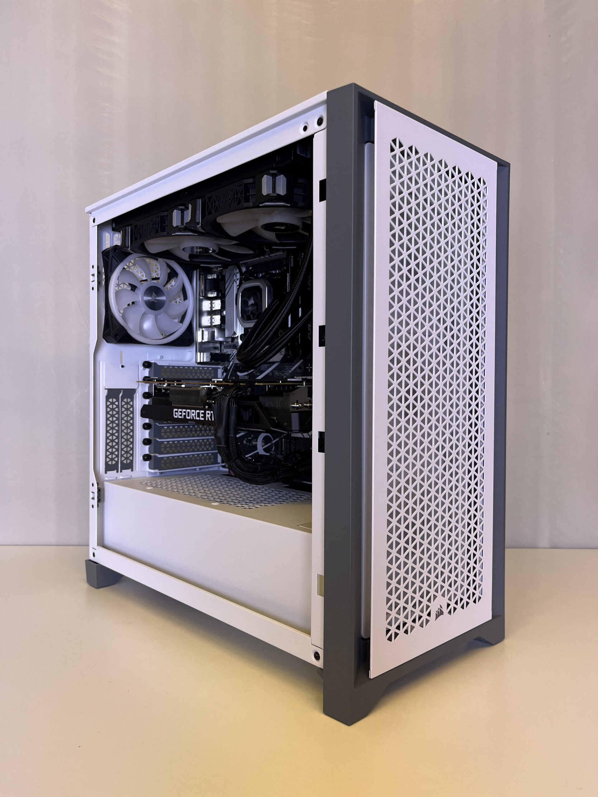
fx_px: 599
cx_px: 299
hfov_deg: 53.1
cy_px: 398
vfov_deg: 67.3
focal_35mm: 26
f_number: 1.6
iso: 64
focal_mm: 5.1
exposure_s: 1/100
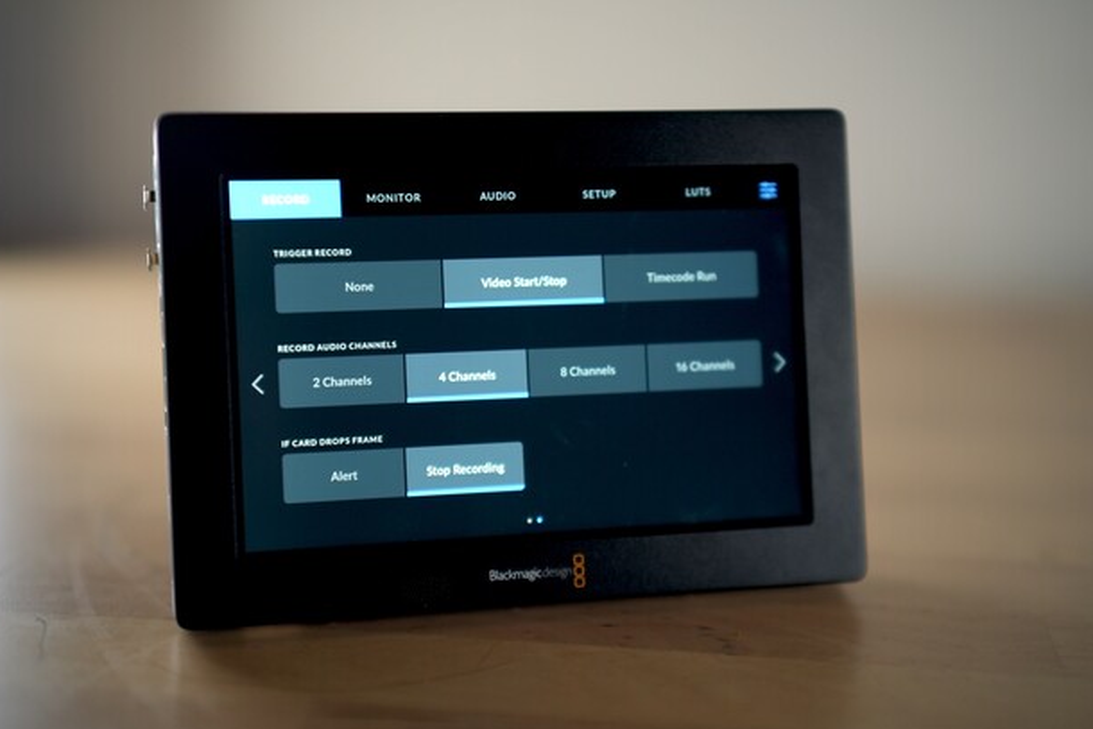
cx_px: 567
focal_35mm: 54
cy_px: 362
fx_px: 1640
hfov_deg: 36.9
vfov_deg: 25.1
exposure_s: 1/50
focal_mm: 50
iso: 640
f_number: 1.4
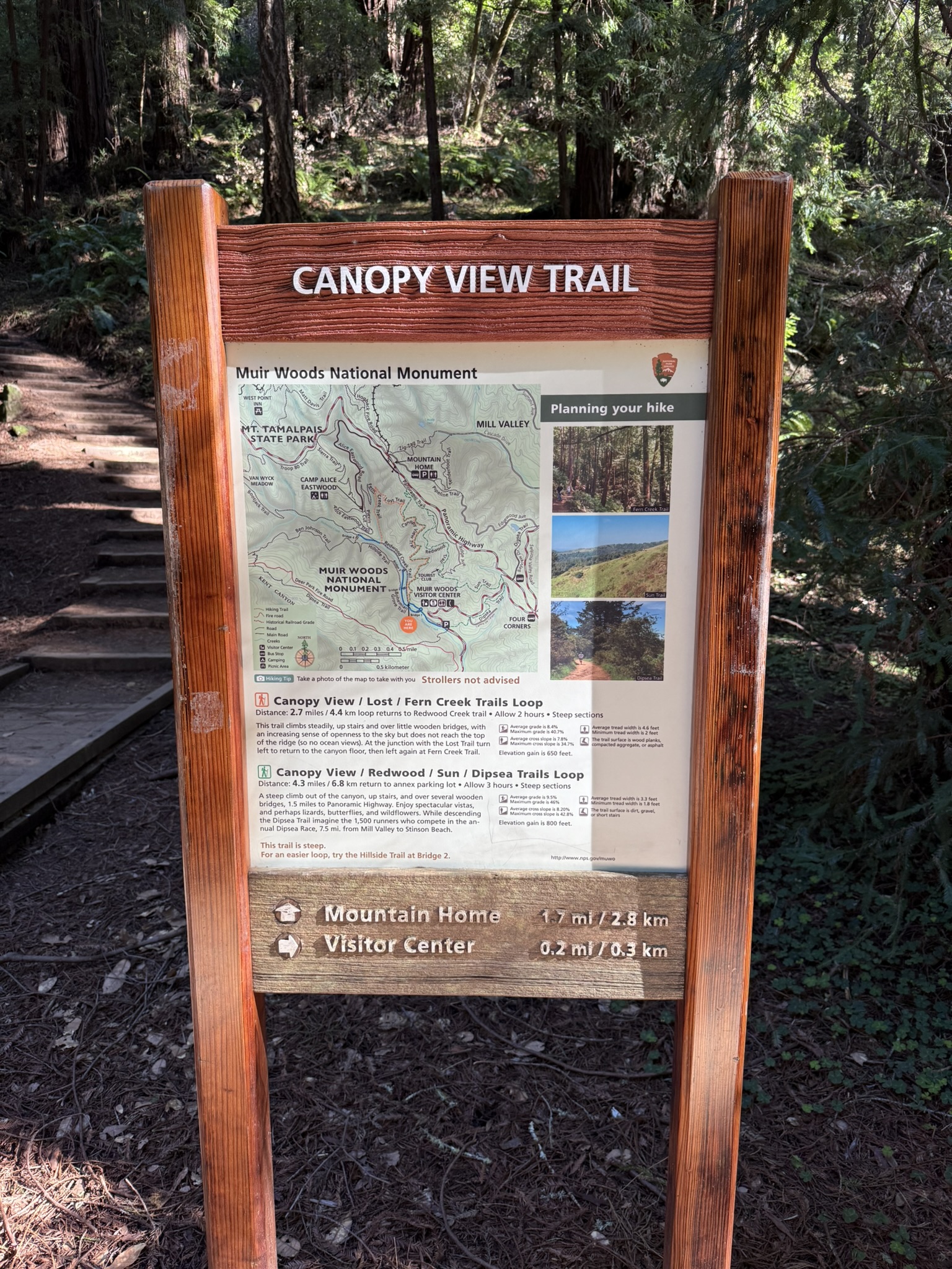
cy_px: 634
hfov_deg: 56.8
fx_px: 880
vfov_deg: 71.6
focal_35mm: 24
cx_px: 476
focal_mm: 6.76
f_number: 1.78
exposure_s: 1/121
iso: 125
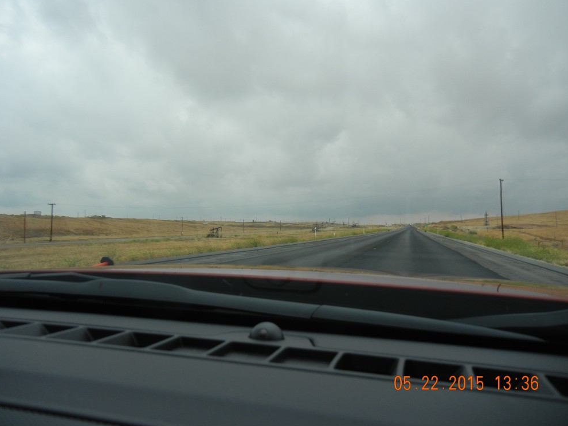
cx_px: 281
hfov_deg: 58.4
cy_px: 209
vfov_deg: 45.4
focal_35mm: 31
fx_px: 509
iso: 160
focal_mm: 5.4
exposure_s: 1/822
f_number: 3.5
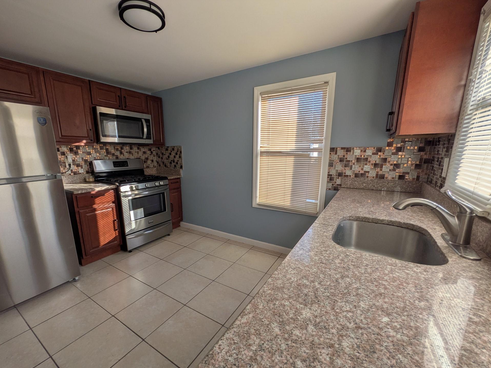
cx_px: 230
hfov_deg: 98.0
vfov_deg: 81.7
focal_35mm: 15
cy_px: 196
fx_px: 213
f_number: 2.2
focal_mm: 1.83
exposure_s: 1/283
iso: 49
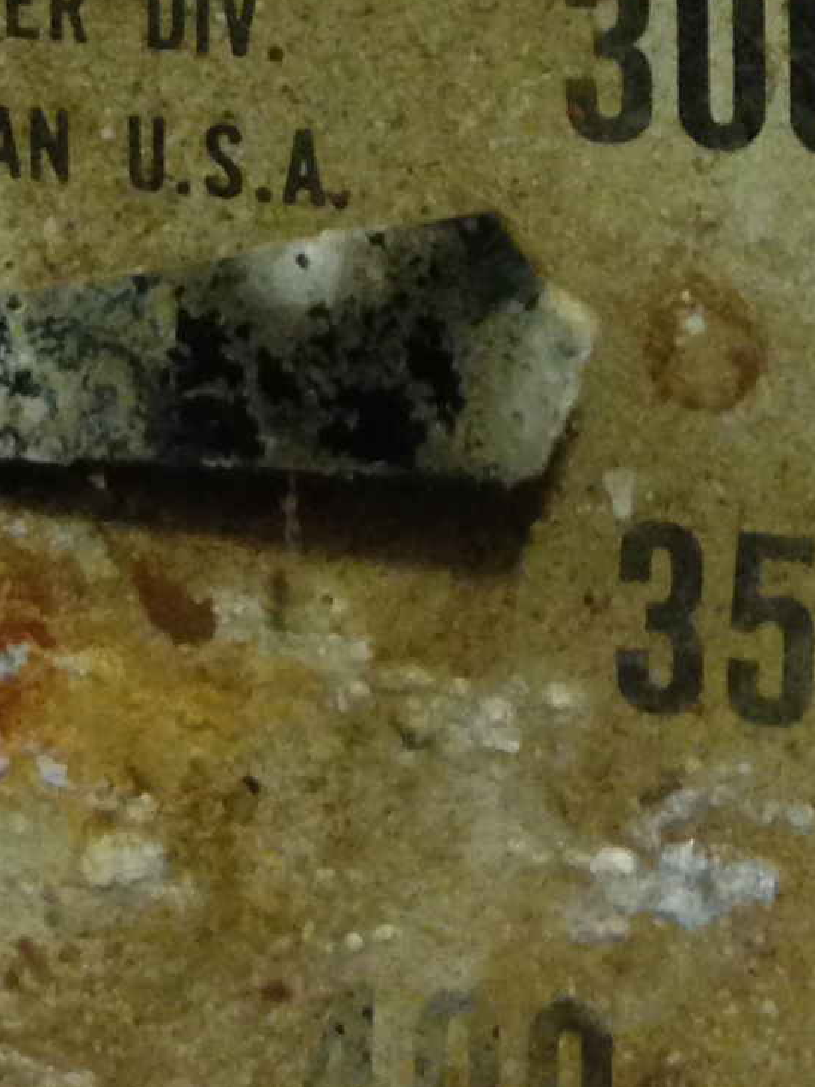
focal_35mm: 147
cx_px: 910
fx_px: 4613
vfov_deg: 12.0
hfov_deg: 10.0
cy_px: -1051
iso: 250
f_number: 2.4
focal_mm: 4.12
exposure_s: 1/20
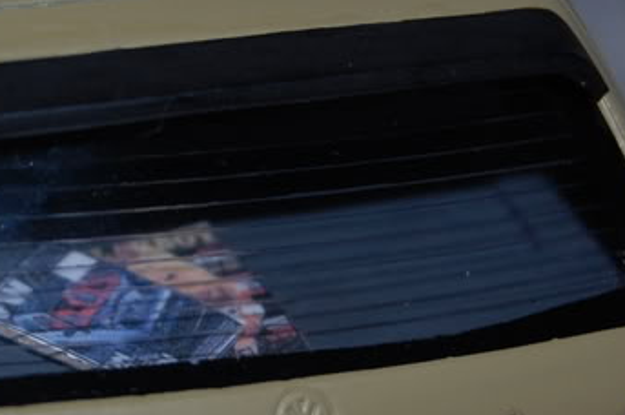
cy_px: 289
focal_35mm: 192
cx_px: 149
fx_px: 3333
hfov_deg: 10.7
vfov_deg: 7.1
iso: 400
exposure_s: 1/60
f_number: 5.6
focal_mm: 55
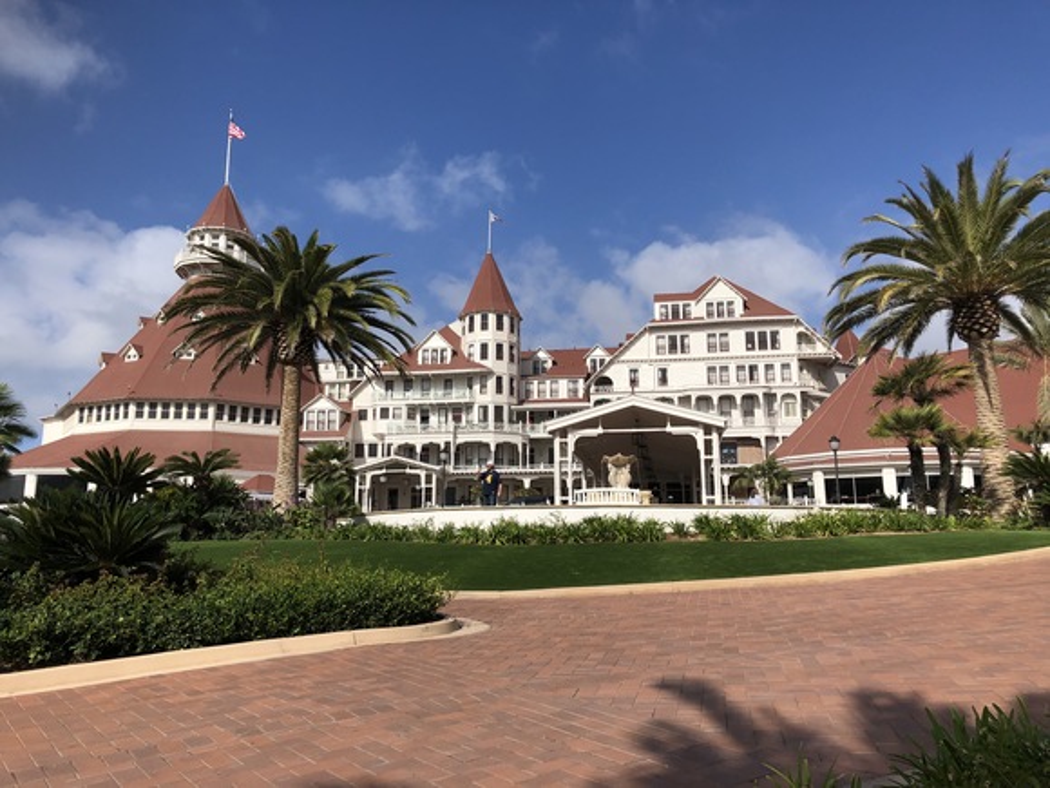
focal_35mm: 28
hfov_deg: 63.4
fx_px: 849
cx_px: 525
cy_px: 394
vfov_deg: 49.7
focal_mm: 3.99
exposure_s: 1/3205
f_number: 1.8
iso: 20
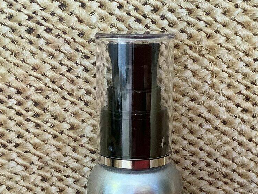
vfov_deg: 21.2
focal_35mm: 67
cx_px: 137
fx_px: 499
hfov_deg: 29.0
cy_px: 191
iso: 400
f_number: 2.4
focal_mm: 3.3
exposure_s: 1/25
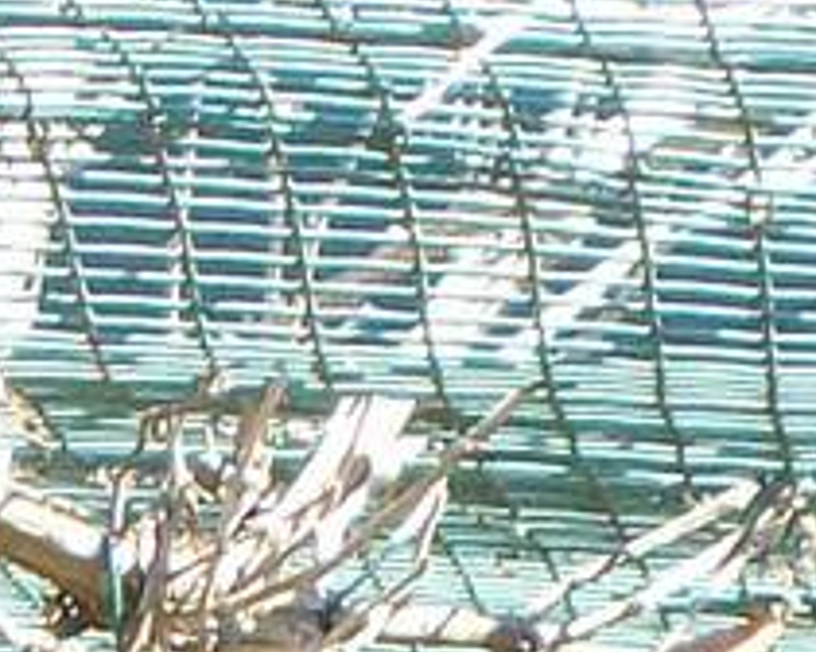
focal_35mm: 801
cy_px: 1843
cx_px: -175
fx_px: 19345
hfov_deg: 2.4
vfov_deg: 1.9
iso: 140
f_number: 4.8
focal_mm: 18
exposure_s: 1/125
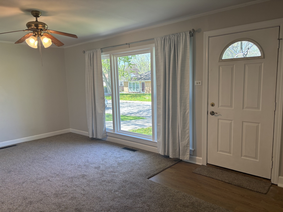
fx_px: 213
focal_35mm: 26
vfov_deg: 53.1
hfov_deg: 67.3
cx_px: 142
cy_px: 106
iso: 64
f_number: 1.6
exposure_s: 1/120
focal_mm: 5.96
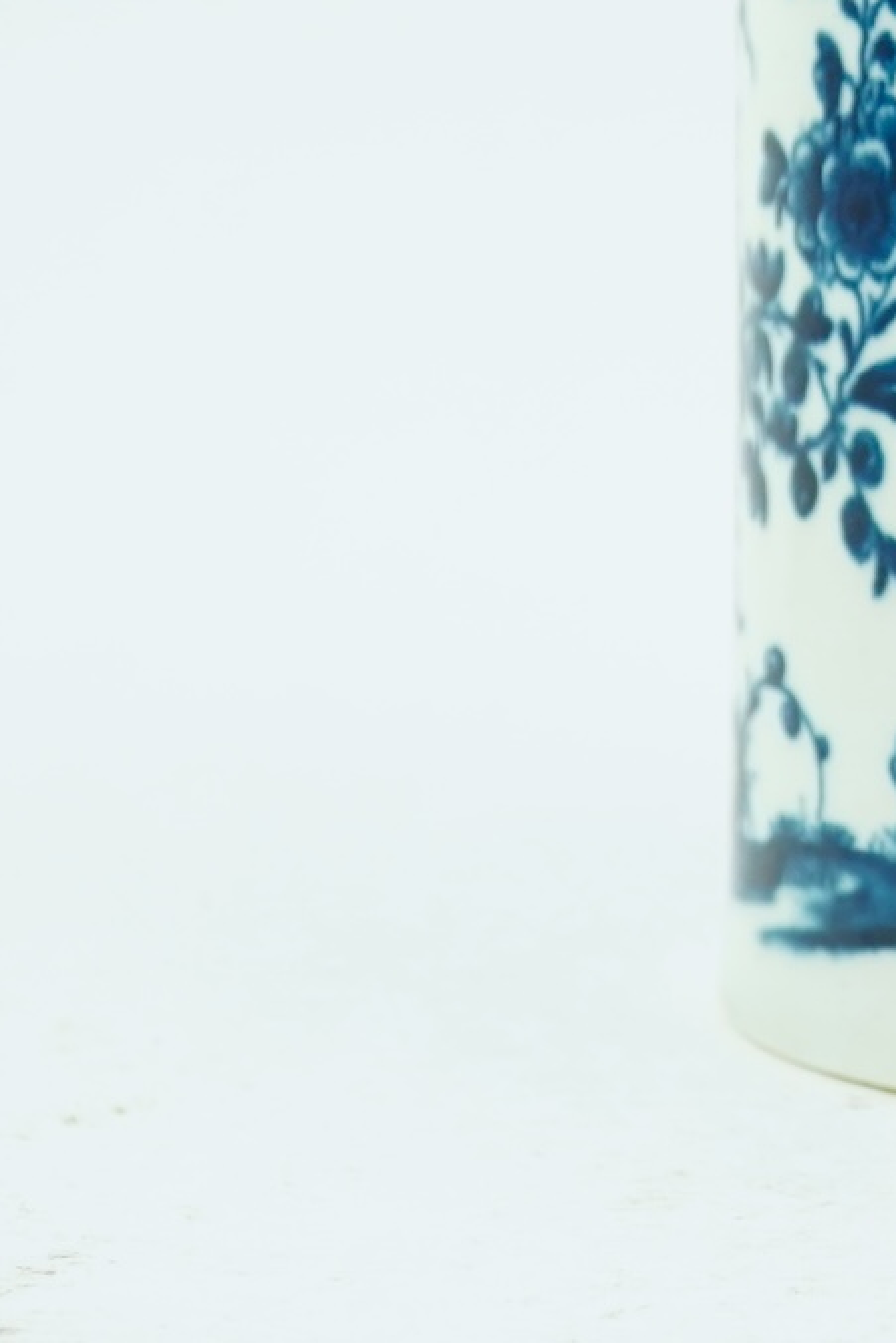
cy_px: 111
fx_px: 4888
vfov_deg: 15.4
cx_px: 1303
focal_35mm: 131
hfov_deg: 10.2
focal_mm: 30
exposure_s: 1/60
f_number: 9
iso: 640
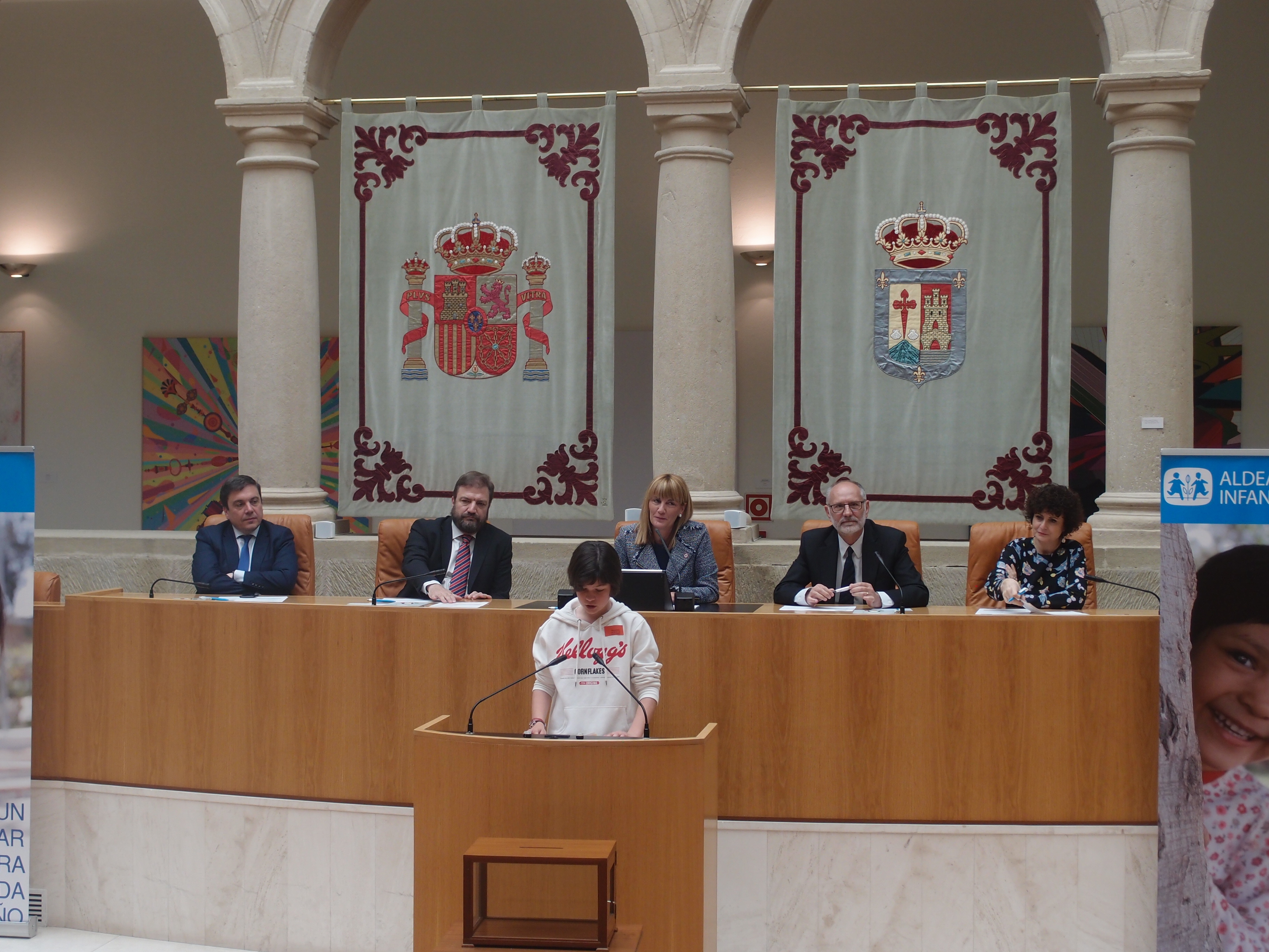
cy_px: 476
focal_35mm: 50
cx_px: 634
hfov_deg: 38.2
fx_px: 1833
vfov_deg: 29.1
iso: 100
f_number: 2.2
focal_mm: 10.83
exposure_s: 1/125
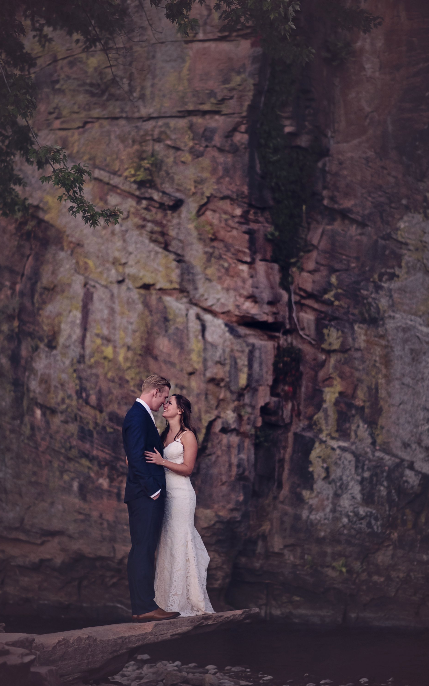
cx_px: 209
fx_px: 1627
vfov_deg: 23.8
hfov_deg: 15.0
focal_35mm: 87
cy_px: 343
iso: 1600
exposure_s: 1/100
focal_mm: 85
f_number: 1.8
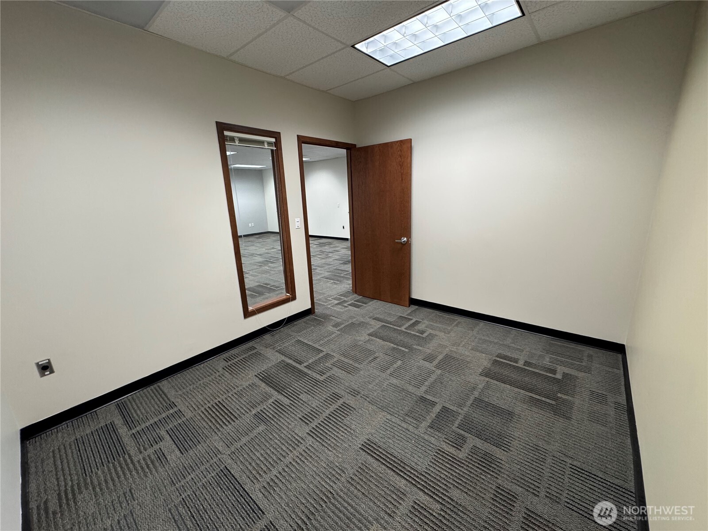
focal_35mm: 14
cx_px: 354
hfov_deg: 102.1
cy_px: 266
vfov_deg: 85.7
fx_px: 286
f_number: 2.2
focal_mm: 2.22
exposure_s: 1/120
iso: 250
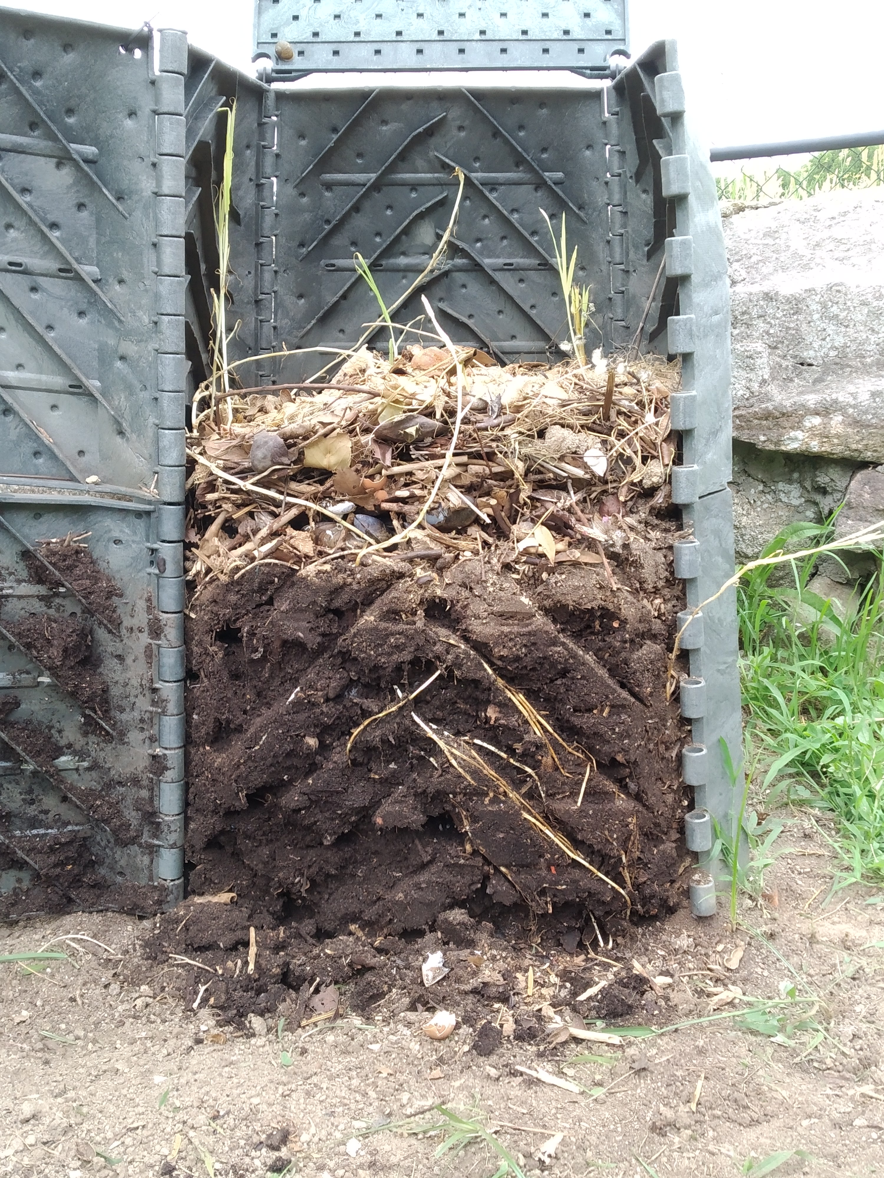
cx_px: 442
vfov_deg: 67.3
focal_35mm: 26
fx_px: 885
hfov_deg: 53.1
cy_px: 589
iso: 160
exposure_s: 1/100
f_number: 2.2
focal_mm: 3.82
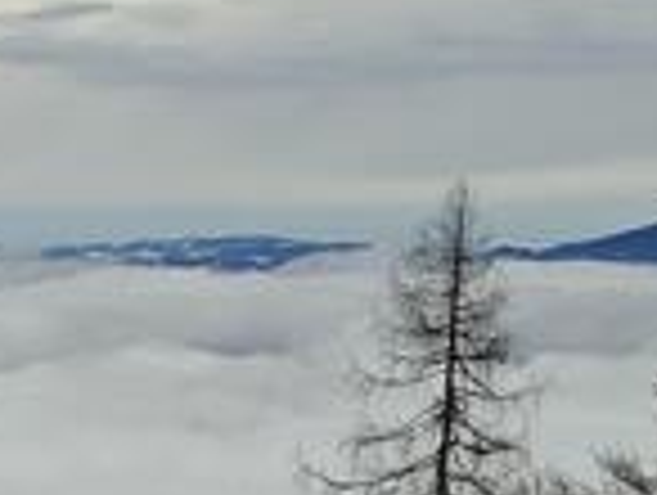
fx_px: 3080
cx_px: -738
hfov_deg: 10.9
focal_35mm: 162
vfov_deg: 8.6
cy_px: 1028
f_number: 1.6
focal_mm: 6.06
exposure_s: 1/982
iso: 50
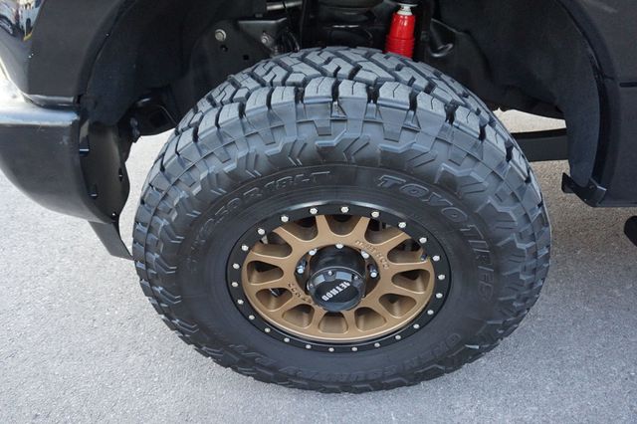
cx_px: 318
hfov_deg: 73.8
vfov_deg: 53.1
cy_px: 212
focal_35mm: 24
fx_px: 424
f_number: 4
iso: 1250
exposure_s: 1/160
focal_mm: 16
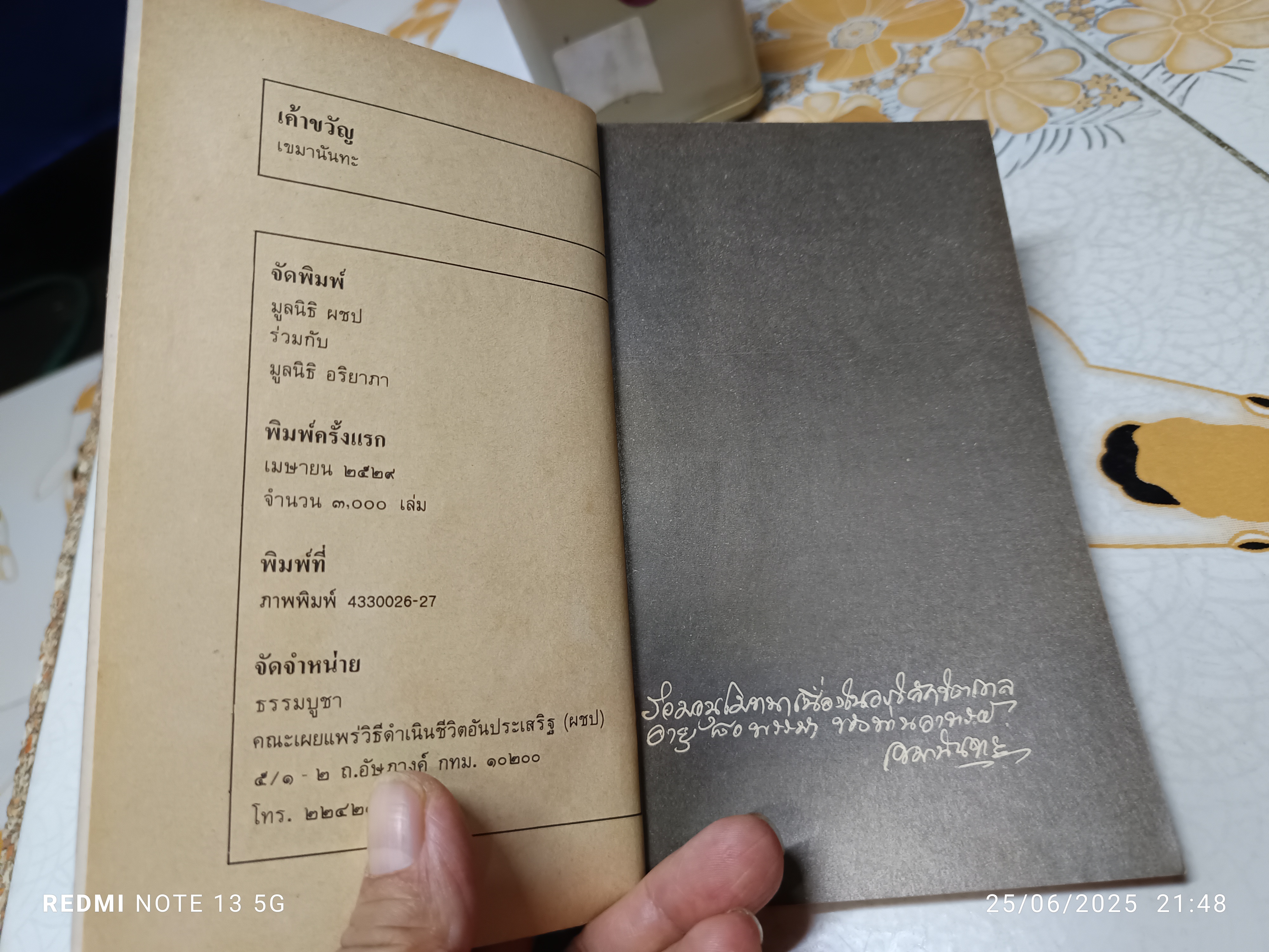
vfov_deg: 56.8
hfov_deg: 71.6
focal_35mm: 24
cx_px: 634
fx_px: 880
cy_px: 476
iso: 948
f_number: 1.7
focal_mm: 5.31
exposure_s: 1/25
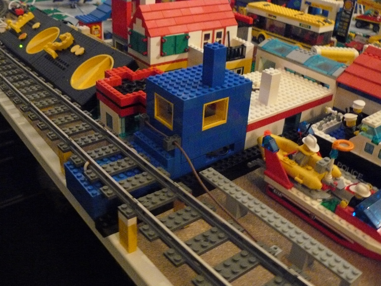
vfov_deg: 39.7
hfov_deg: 51.4
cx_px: 190
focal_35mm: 36
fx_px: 396
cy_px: 143
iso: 800
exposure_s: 1/8
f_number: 2.8
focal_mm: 6
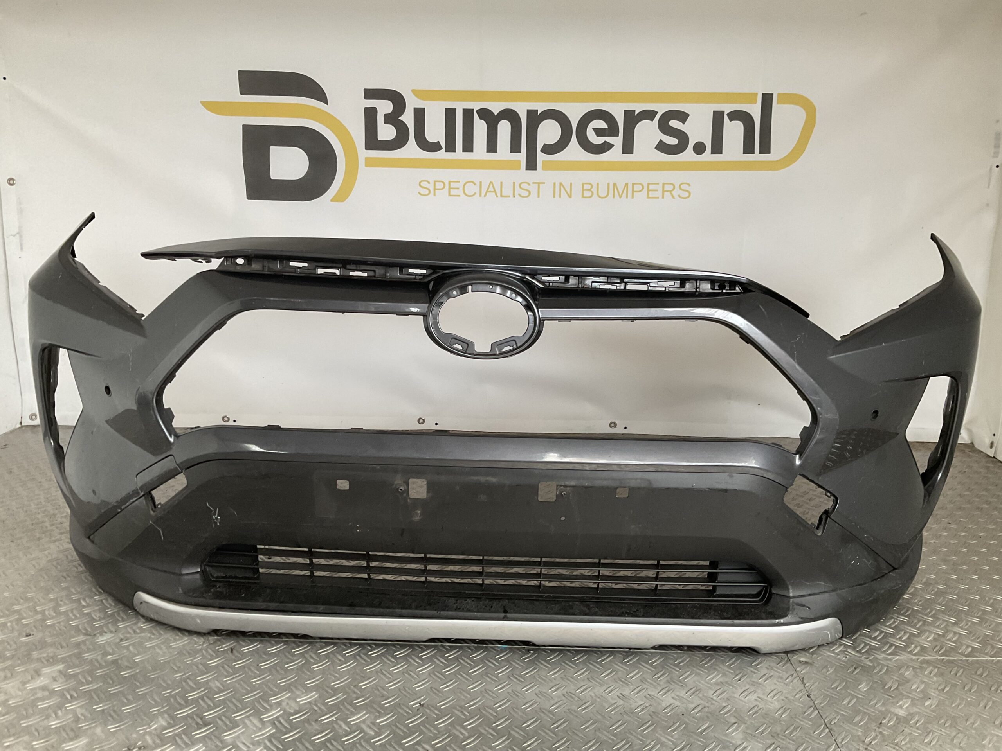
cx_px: 501
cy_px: 376
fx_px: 839
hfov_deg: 61.7
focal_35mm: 29
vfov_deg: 48.2
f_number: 1.8
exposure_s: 1/50
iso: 100
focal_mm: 3
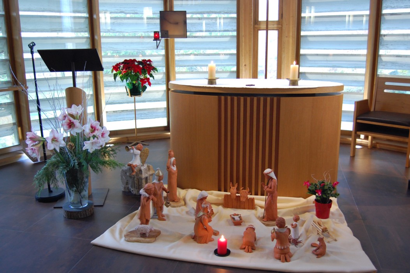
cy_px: 136
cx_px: 205
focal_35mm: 34
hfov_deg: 55.2
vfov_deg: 38.3
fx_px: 393
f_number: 3.8
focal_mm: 23
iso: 800
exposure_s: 1/25
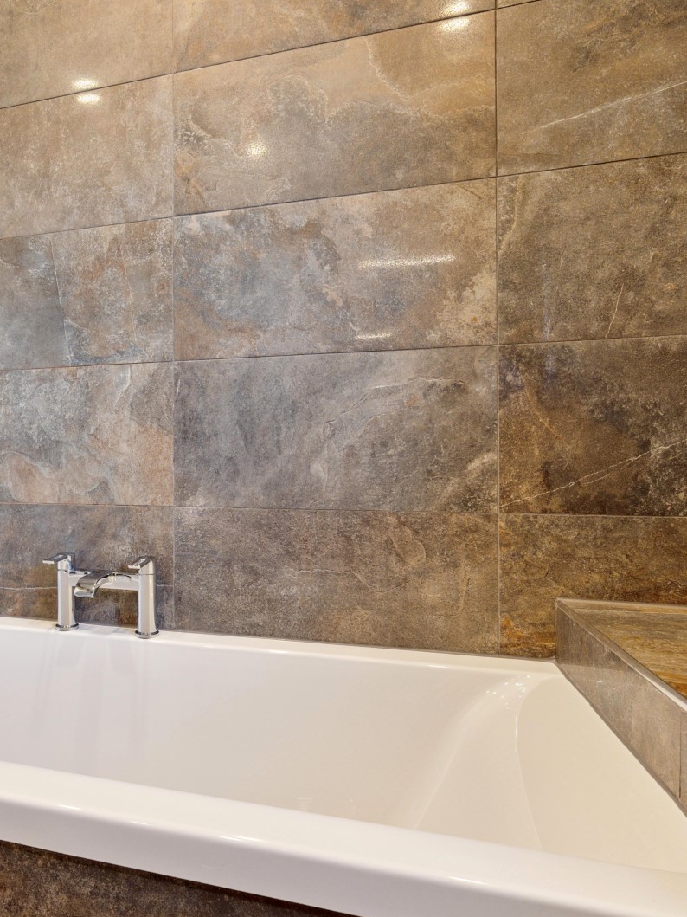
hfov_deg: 51.3
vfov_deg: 69.4
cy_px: 460
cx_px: 133
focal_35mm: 25
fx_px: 662
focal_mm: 16
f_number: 8
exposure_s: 1/13
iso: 800
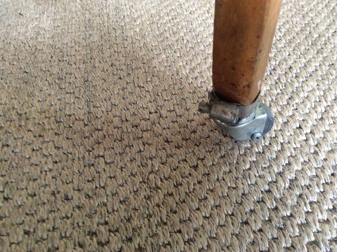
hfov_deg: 56.9
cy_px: 126
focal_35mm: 32
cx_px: 168
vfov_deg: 44.1
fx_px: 311
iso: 400
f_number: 2.4
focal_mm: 3.3
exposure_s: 1/17
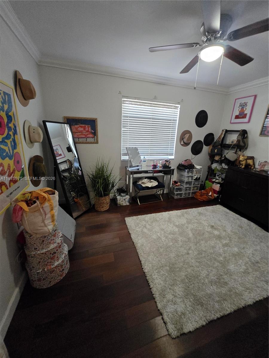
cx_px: 134
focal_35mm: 13
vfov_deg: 106.2
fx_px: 135
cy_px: 179
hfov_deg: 89.9
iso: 1000
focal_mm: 1.7
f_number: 2.2
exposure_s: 1/60
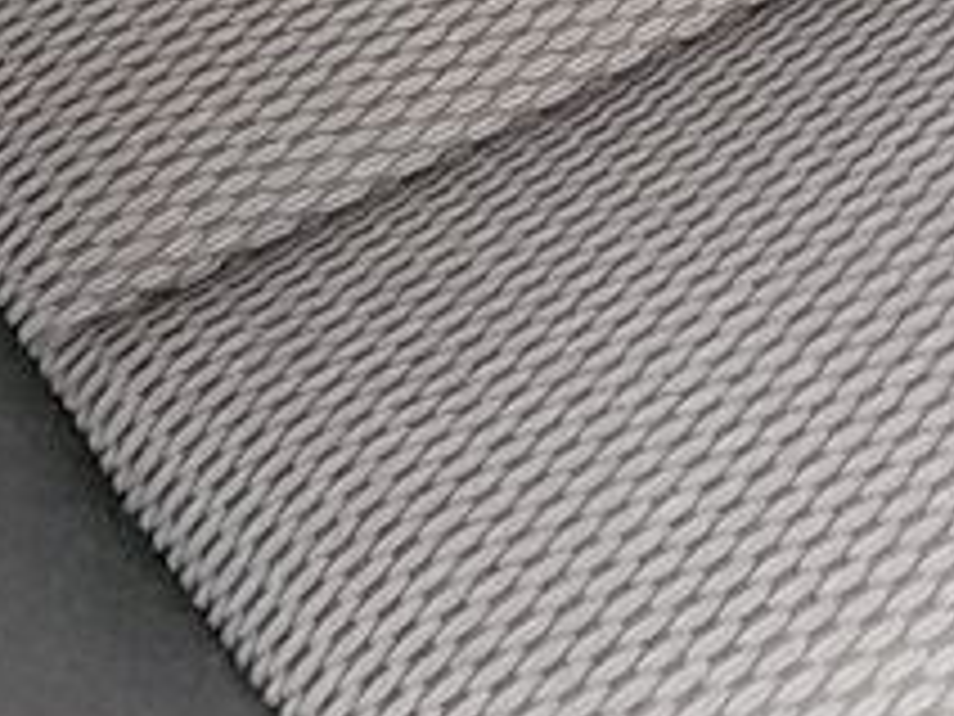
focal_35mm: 181
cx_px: 837
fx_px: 4988
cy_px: -1495
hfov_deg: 10.9
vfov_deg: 7.2
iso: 2831
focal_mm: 6.7
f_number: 1.8
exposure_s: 1/13
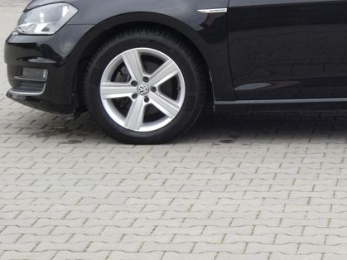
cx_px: 422
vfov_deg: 9.5
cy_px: -22
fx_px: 1543
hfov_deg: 12.5
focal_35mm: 154
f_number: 5.6
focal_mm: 11.3
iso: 125
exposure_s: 1/80
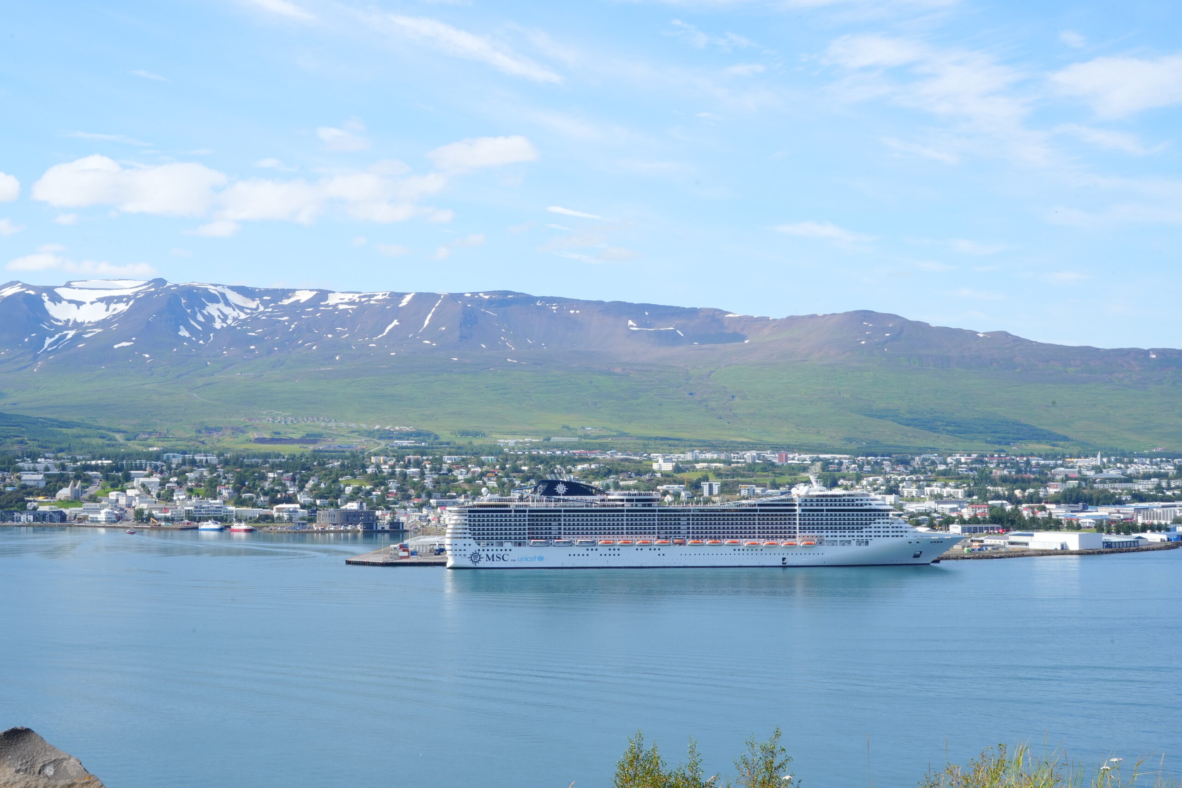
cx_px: 591
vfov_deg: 29.9
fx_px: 1477
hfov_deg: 43.6
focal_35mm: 45
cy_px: 394
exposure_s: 1/50
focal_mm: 45
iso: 250
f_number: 20
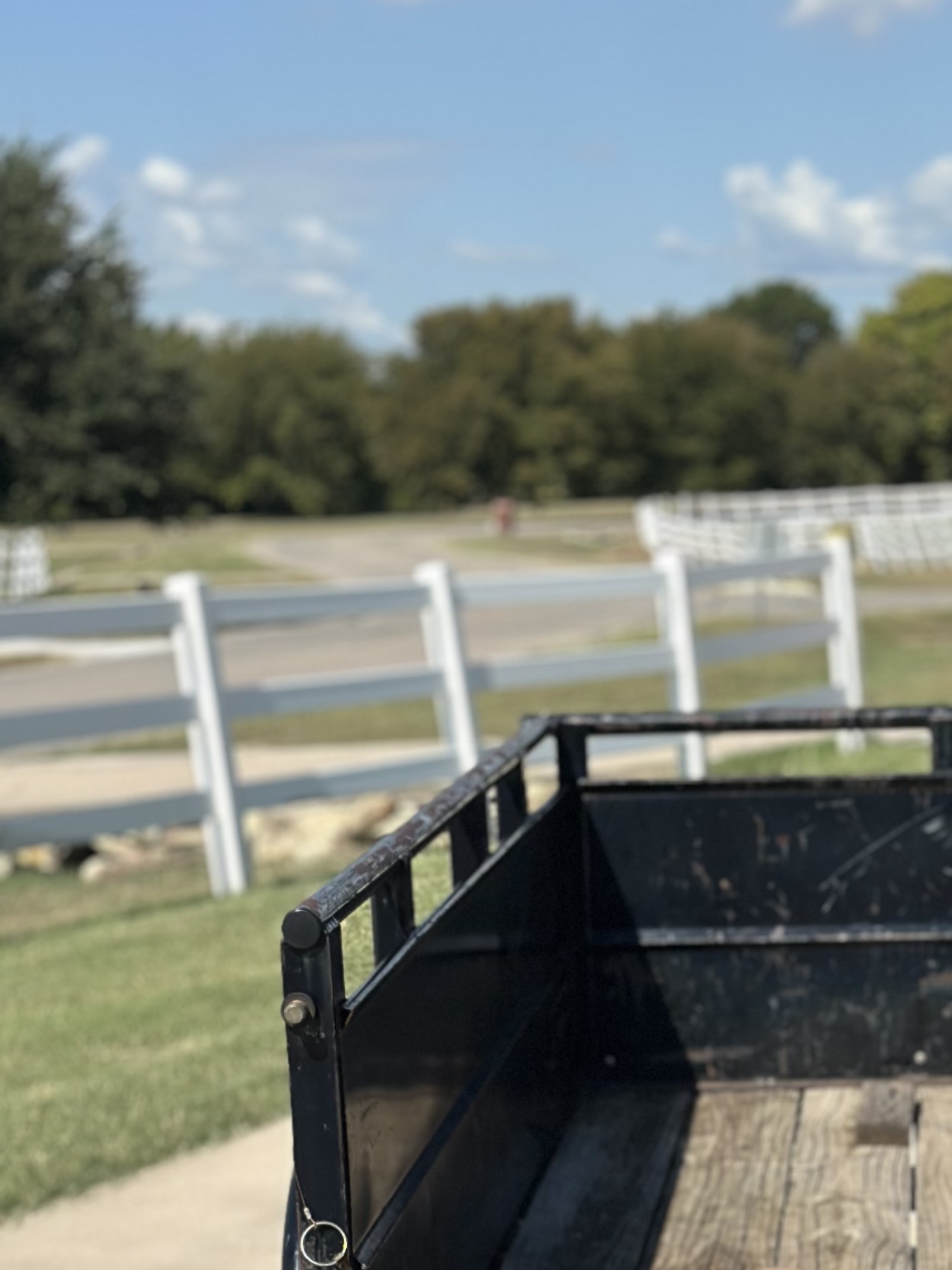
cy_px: 1225
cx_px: 893
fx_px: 3631
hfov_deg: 14.7
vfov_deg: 19.3
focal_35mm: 99
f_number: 1.78
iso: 100
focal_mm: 6.86
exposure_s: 1/6623
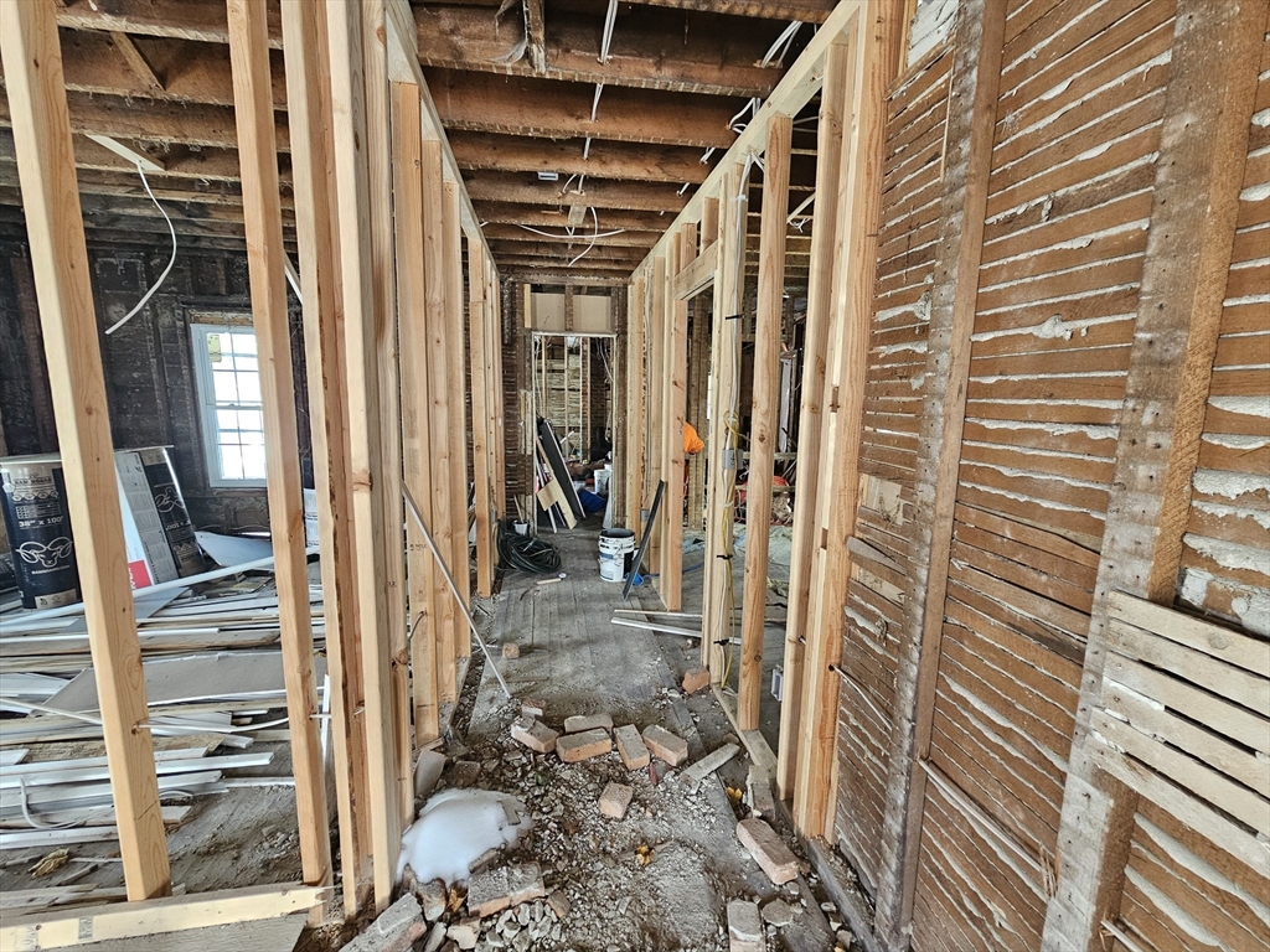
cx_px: 635
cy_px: 476
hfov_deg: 106.2
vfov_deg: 89.9
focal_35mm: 13
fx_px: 477
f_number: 2.2
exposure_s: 1/60
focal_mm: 2.2
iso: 320
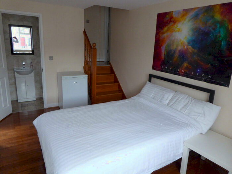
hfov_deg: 71.6
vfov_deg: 56.8
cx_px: 116
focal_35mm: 24
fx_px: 161
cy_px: 87
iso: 320
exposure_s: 1/60
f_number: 3.3
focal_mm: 4.3
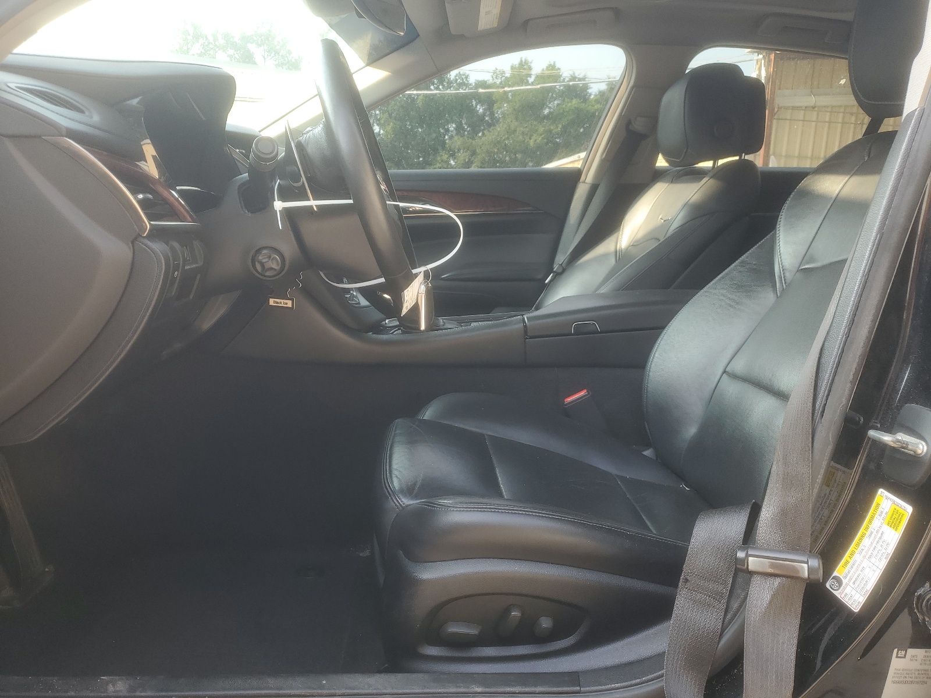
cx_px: 466
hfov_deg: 67.3
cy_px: 349
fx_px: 699
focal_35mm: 26
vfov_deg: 53.1
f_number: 1.5
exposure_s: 1/164
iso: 50
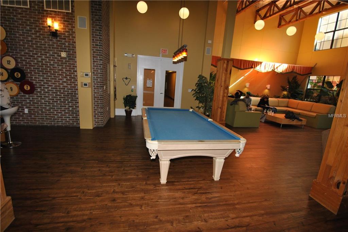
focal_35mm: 17
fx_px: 167
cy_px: 116
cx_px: 174
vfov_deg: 69.7
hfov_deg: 92.4
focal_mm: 11.5
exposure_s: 1/60
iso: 200
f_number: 4
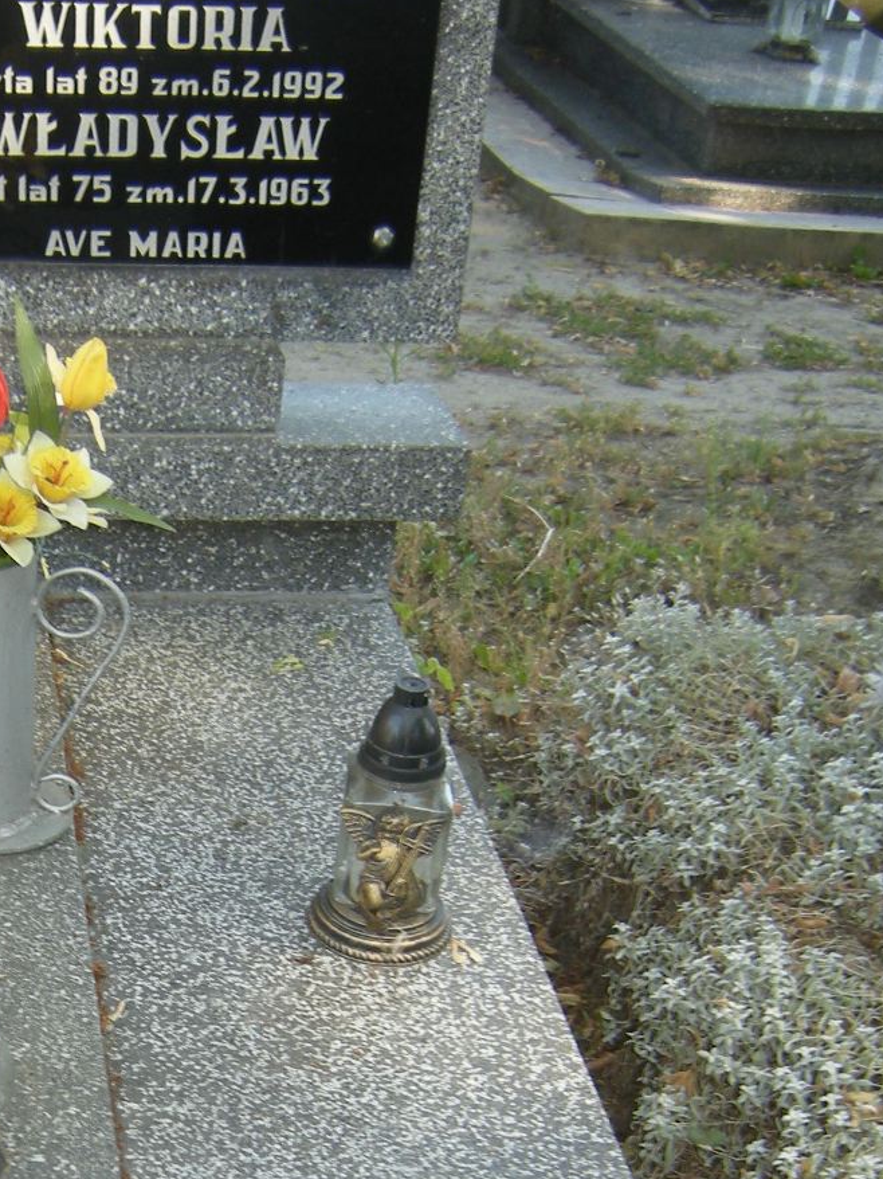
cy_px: 949
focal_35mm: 62
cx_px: 64
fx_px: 2110
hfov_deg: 23.0
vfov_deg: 30.4
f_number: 2.8
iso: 64
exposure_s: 1/71
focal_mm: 4.7
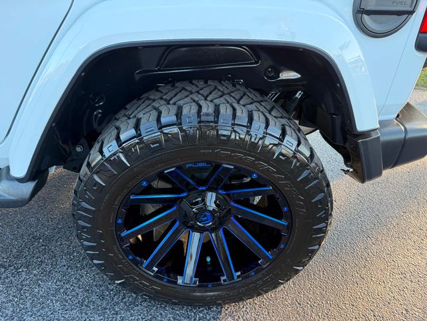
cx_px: 214
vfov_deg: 56.8
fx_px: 296
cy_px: 160
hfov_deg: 71.6
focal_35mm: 24
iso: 160
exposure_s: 1/231
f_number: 1.78
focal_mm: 6.76
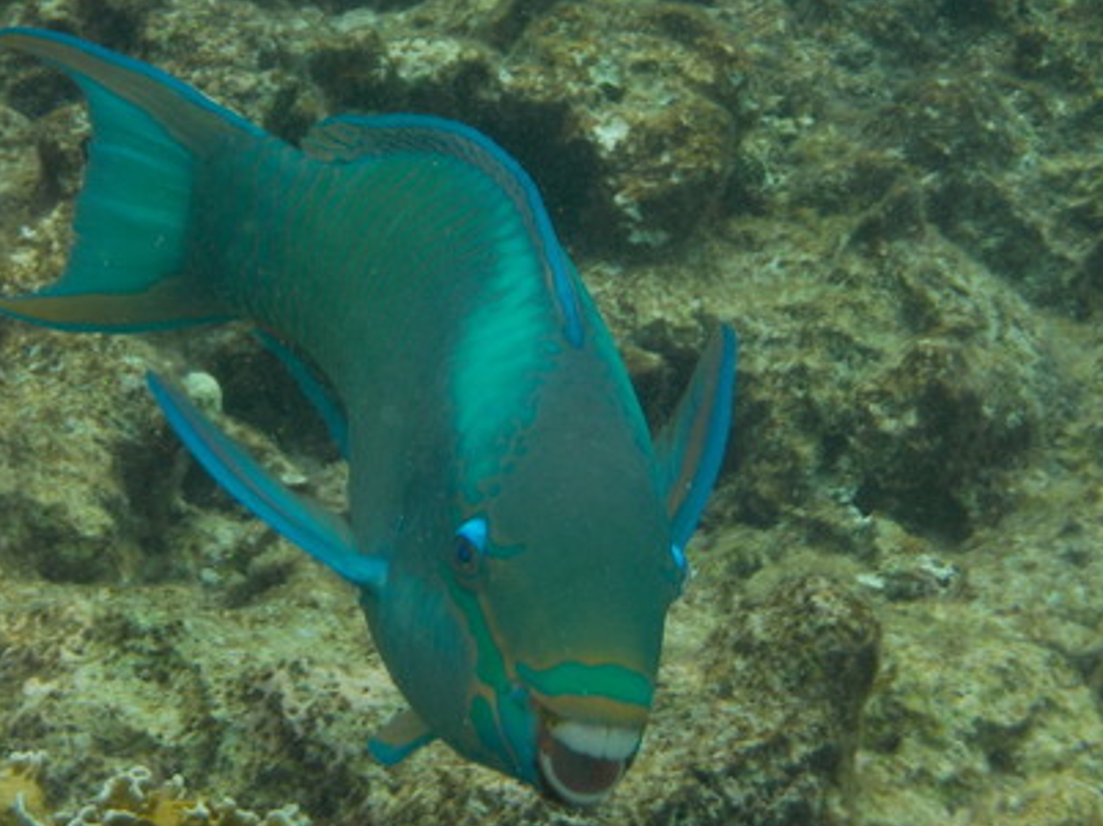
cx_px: 516
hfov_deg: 19.1
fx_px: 3280
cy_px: 440
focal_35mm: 103
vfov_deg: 14.4
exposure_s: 1/320
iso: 125
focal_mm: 12.3
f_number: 5.9
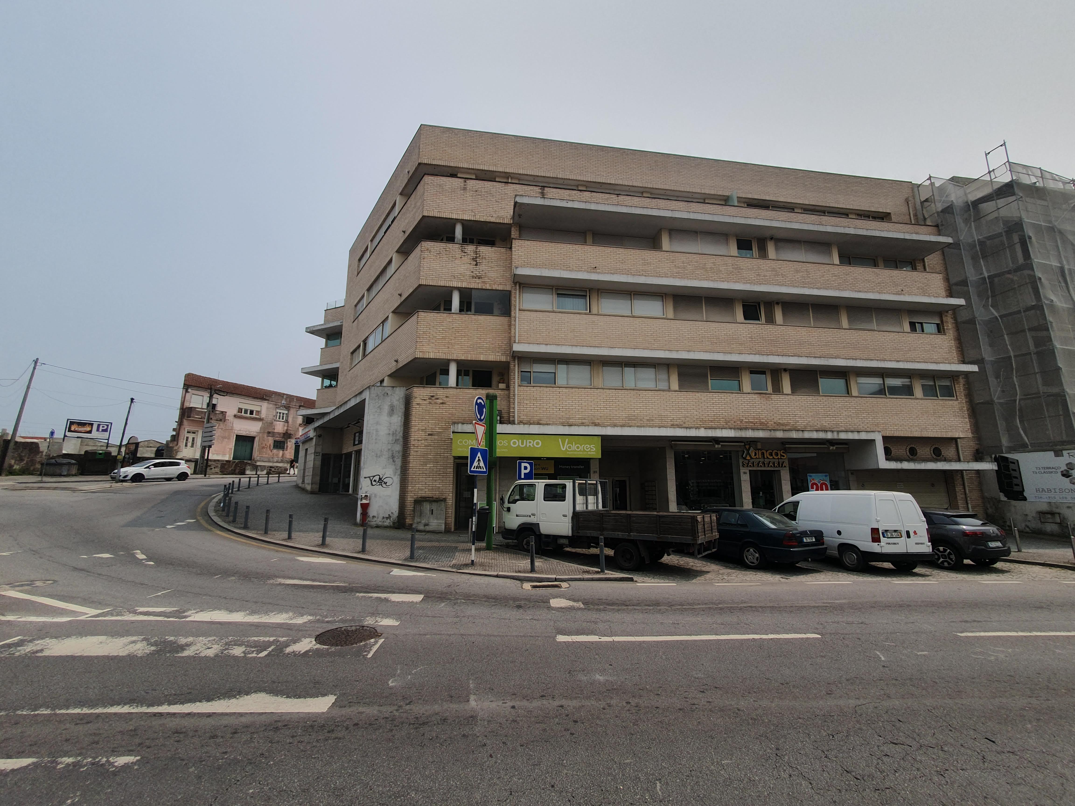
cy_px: 403
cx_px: 538
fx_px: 404
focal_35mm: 13
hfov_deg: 106.2
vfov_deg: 89.9
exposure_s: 1/1980
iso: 50
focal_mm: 1.8
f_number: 2.2
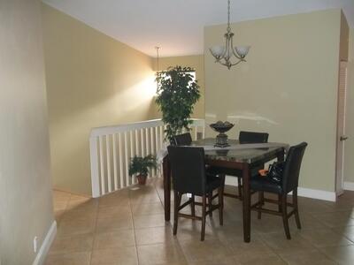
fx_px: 327
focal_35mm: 32
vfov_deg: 44.2
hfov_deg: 56.8
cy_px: 132
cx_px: 177
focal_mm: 5.7
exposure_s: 1/30
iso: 400
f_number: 2.9
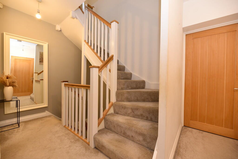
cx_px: 119
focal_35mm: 14
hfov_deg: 104.2
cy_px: 80
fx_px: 93
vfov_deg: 81.3
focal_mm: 14
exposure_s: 1/80
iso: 800
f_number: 4.5
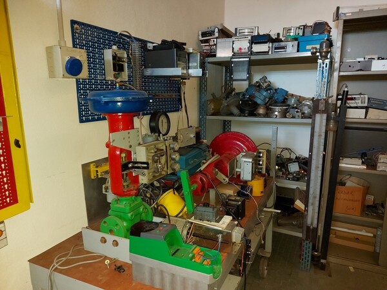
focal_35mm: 24
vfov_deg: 56.8
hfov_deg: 71.6
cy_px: 145
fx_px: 268
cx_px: 194
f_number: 1.8
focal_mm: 5.23
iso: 320
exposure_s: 1/25
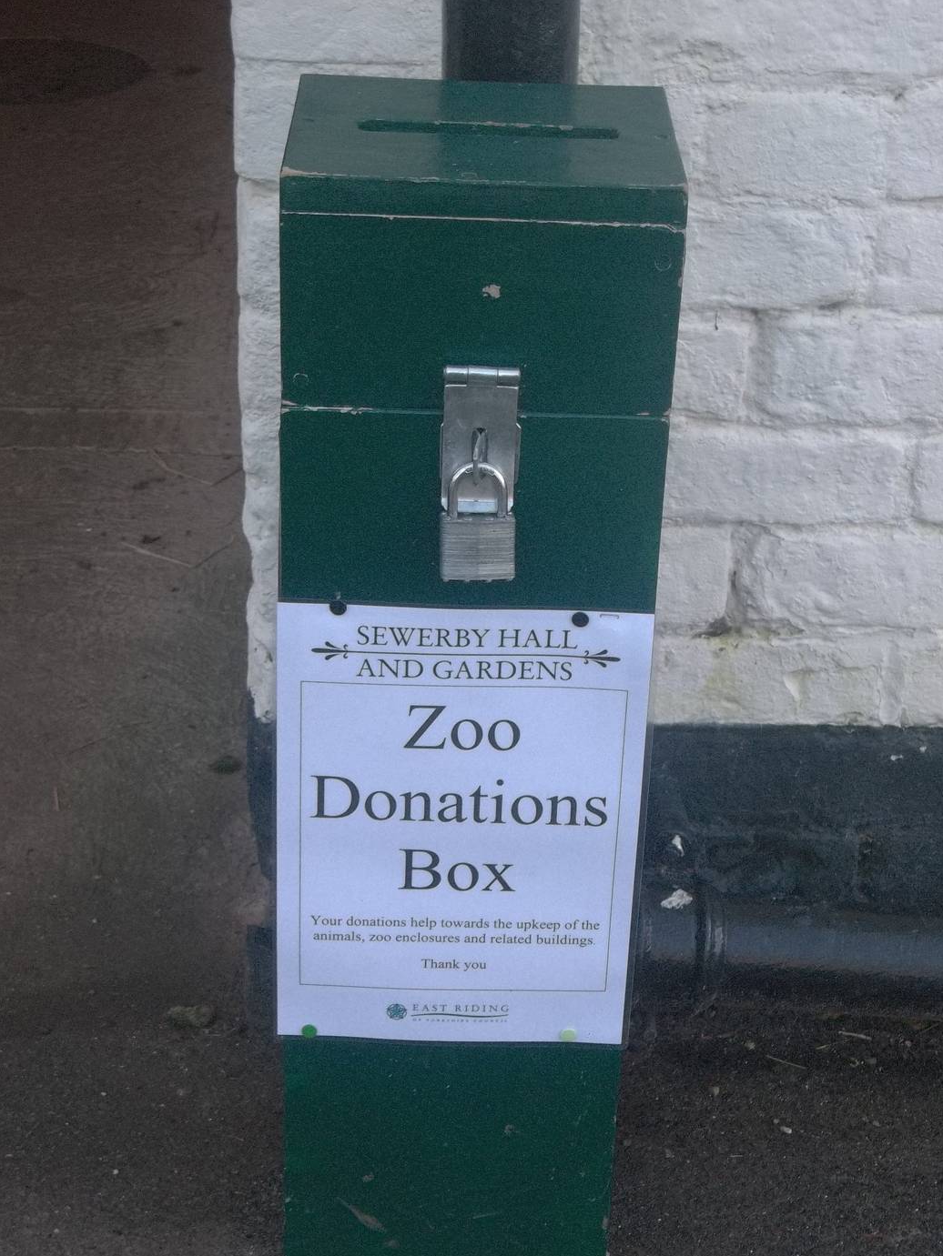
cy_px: 709
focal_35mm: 73
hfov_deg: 20.2
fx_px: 2651
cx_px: 458
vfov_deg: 26.7
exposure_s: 1/40
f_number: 4
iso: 158
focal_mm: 11.3
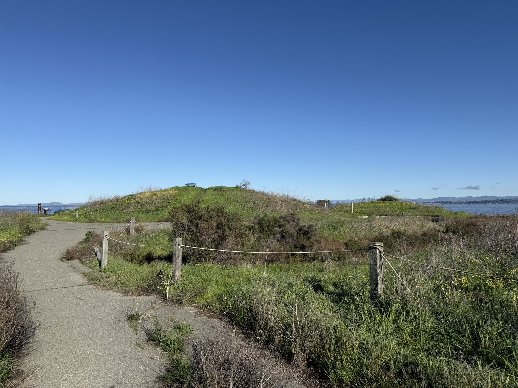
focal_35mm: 24
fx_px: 359
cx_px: 259
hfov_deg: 71.6
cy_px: 194
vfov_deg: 56.8
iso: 80
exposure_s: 1/7353
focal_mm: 6.76
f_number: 1.78
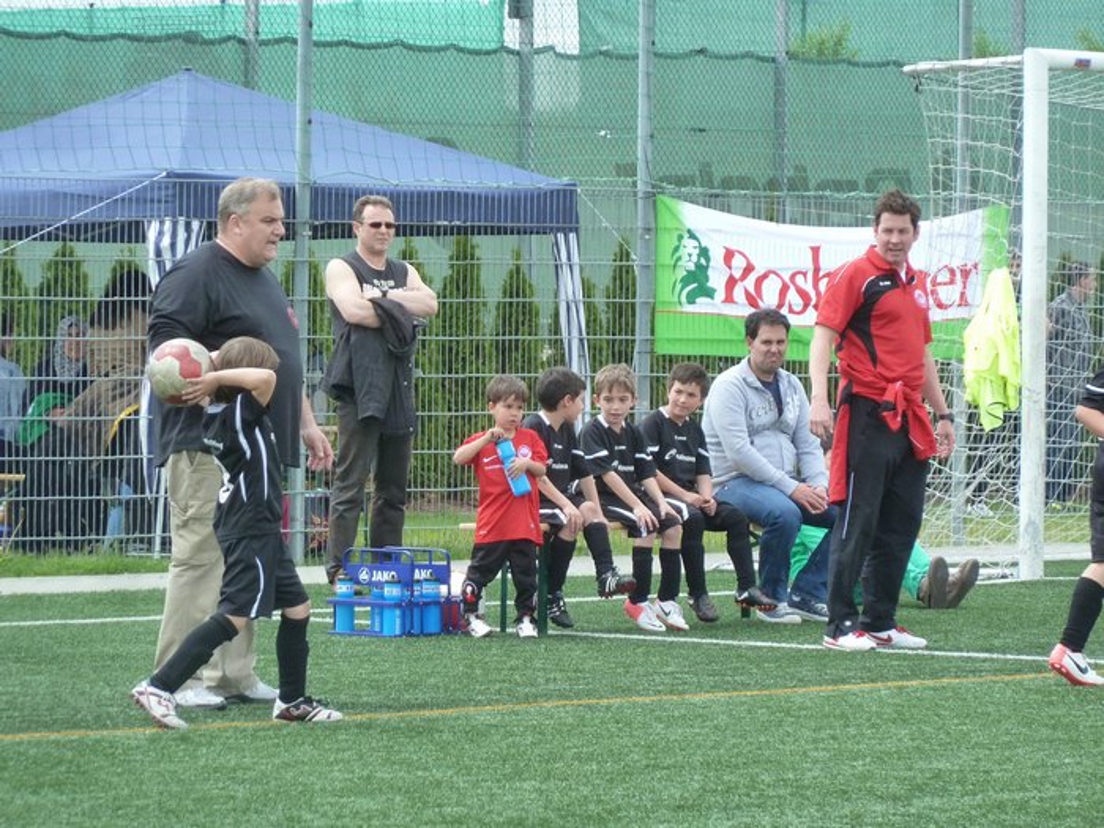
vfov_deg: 5.7
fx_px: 8292
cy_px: 414
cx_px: 552
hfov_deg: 7.6
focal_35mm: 260
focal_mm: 42.6
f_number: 4.7
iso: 250
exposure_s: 1/250
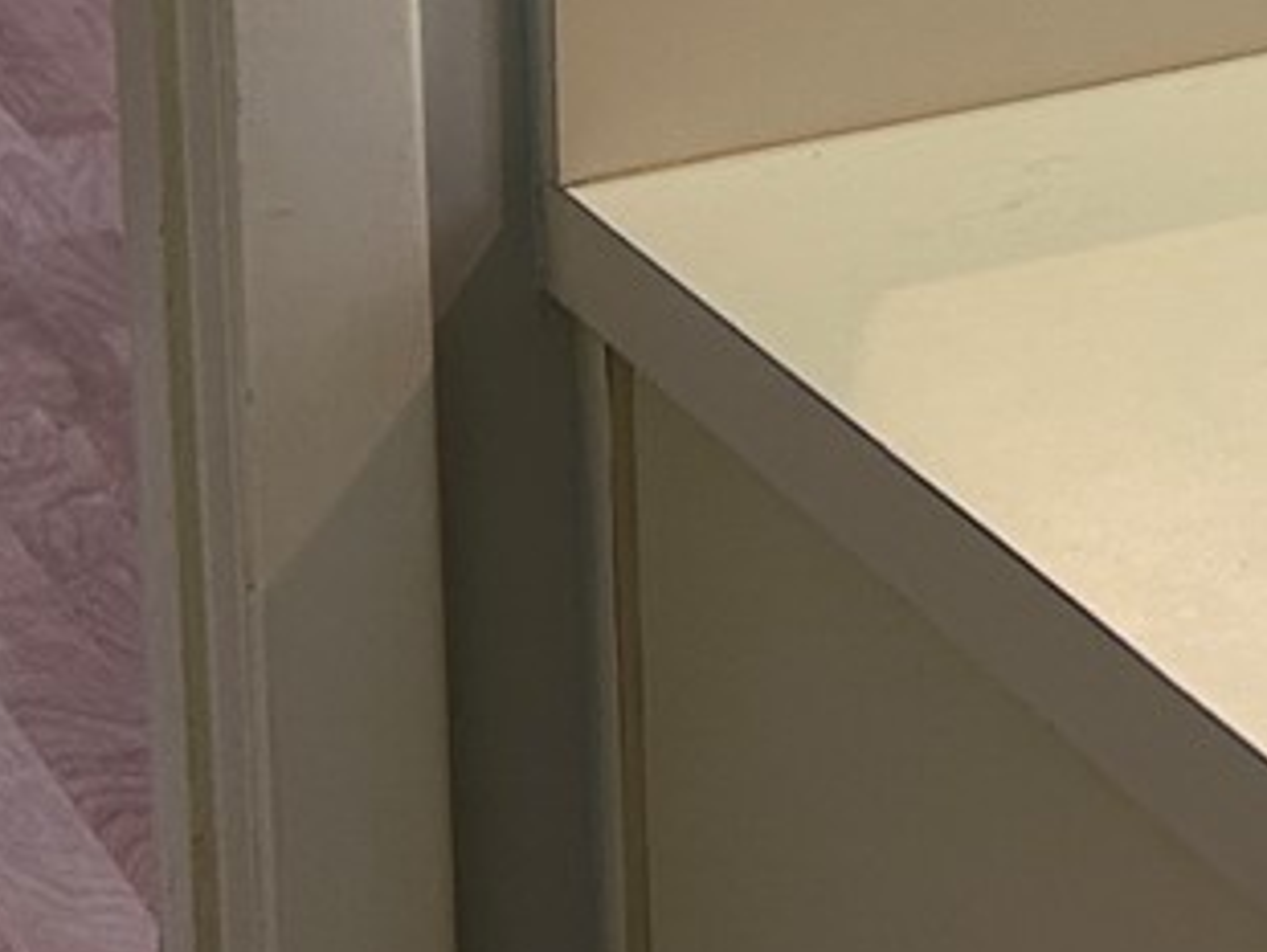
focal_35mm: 134
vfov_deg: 10.5
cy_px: -723
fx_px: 4908
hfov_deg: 13.1
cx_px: 2395
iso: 100
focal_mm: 5.7
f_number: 1.5
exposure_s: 1/120
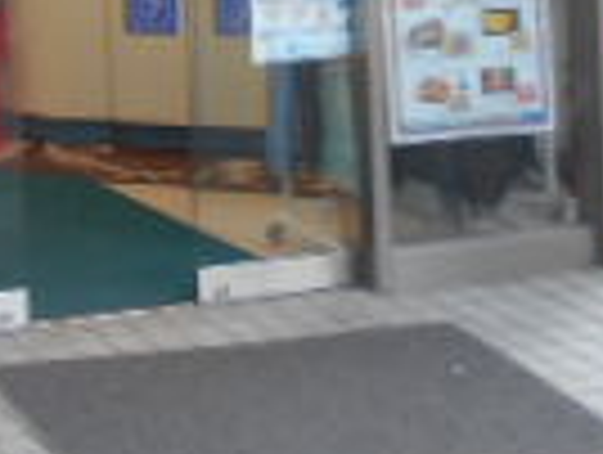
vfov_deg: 11.0
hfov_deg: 15.1
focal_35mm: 124
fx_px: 2164
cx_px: -202
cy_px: -414
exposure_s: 1/40
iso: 80
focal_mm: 4.6
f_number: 3.2
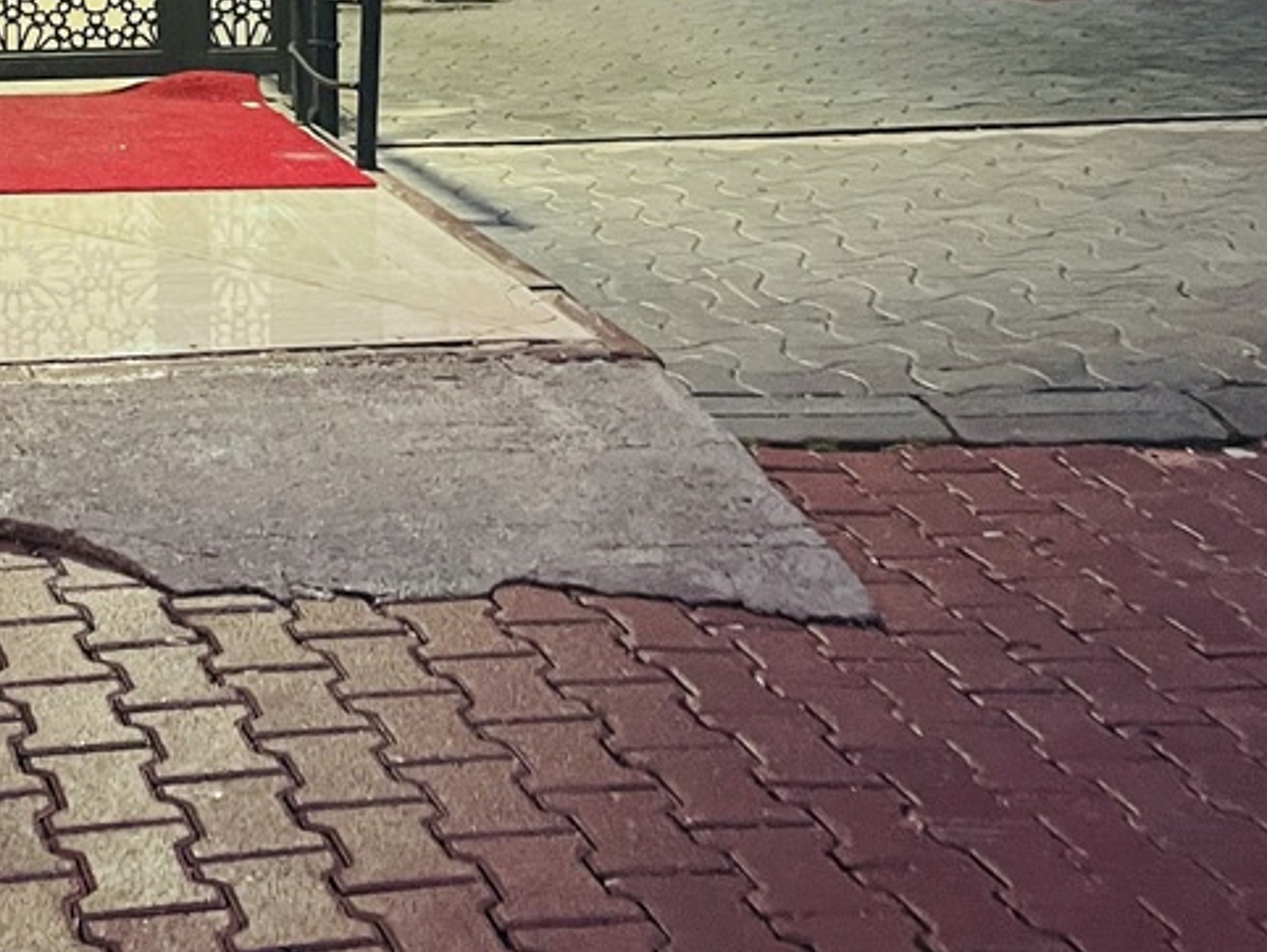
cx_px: 142
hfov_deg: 27.2
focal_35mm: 69
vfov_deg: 20.0
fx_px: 2527
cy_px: -202
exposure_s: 1/33
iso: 400
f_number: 1.6
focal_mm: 4.2
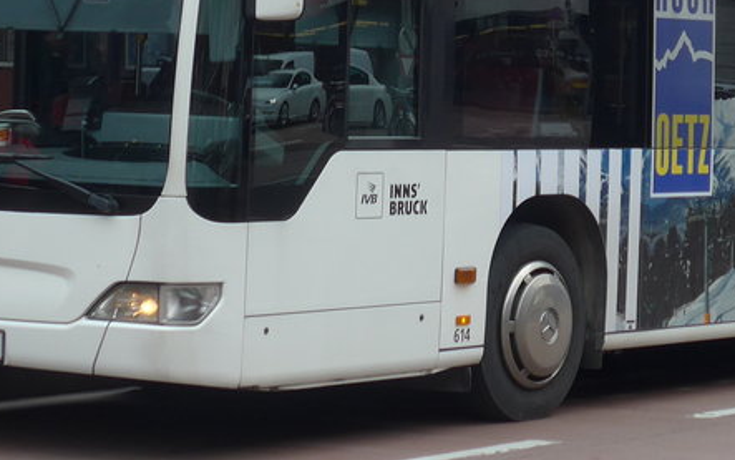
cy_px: -121
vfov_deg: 8.2
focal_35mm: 158
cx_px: 493
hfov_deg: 13.2
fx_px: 3165
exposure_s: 1/200
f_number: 3.4
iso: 80
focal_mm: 11.3
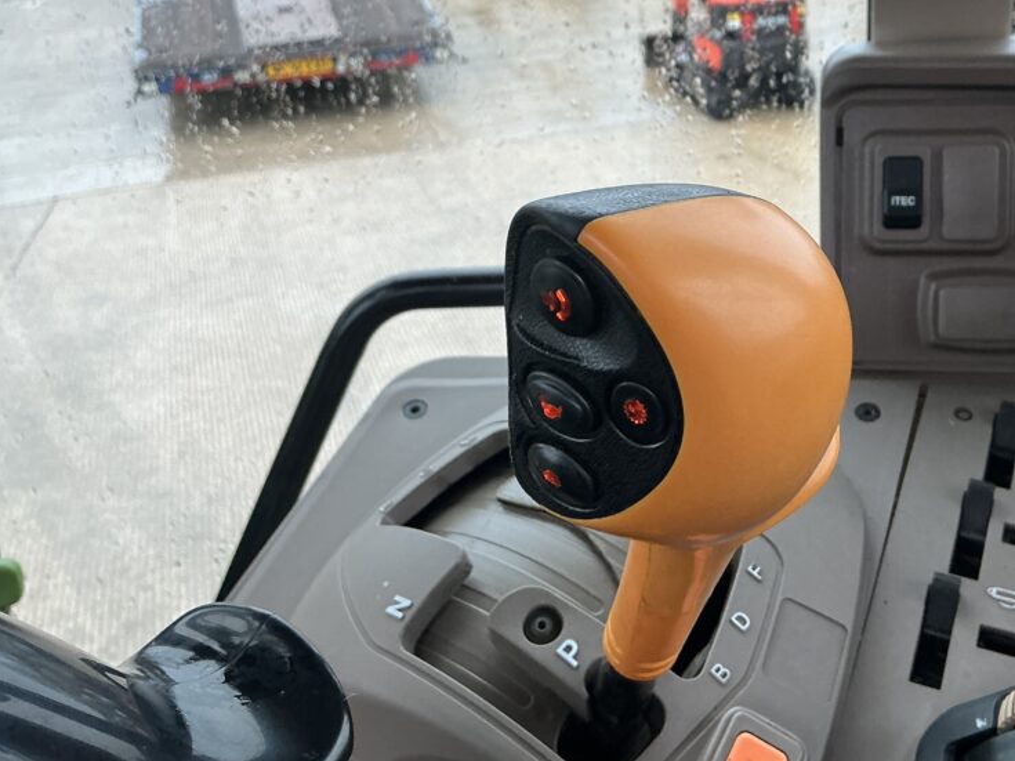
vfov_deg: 36.5
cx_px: 684
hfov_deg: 47.0
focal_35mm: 39
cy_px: 265
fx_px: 1143
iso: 64
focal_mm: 3
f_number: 1.8
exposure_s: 1/120
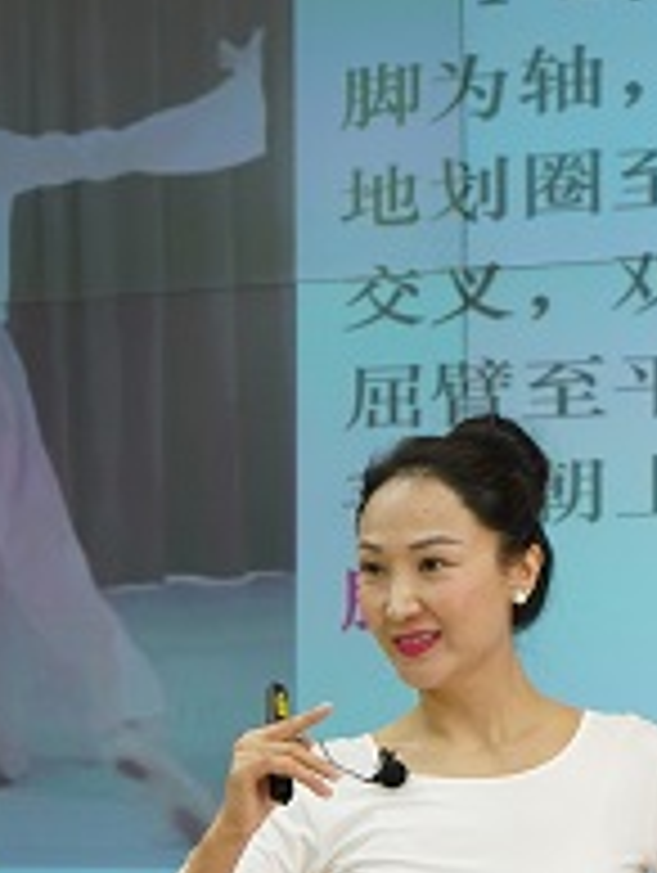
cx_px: 279
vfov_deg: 10.3
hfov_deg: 7.8
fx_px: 4798
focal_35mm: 190
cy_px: 886
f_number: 6.3
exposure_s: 1/160
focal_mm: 64
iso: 1600
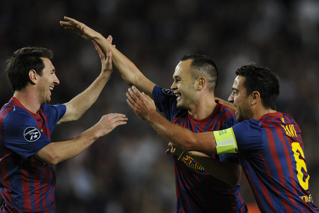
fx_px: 3543
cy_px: 106
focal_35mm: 400
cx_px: 160
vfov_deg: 3.4
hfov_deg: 5.2
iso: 1250
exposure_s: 1/1000
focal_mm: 400
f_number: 3.2
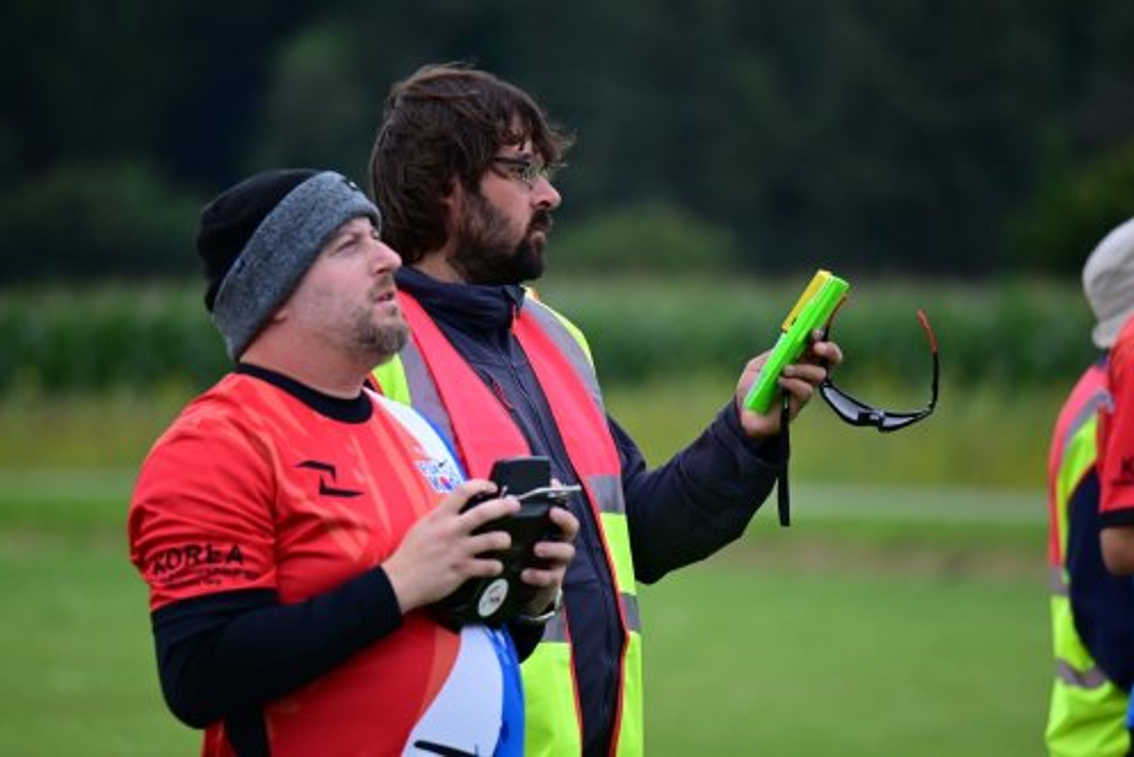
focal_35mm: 400
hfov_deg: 5.2
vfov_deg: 3.4
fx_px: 12607
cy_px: 378
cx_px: 567
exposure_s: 1/1600
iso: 1250
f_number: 6.3
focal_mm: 400
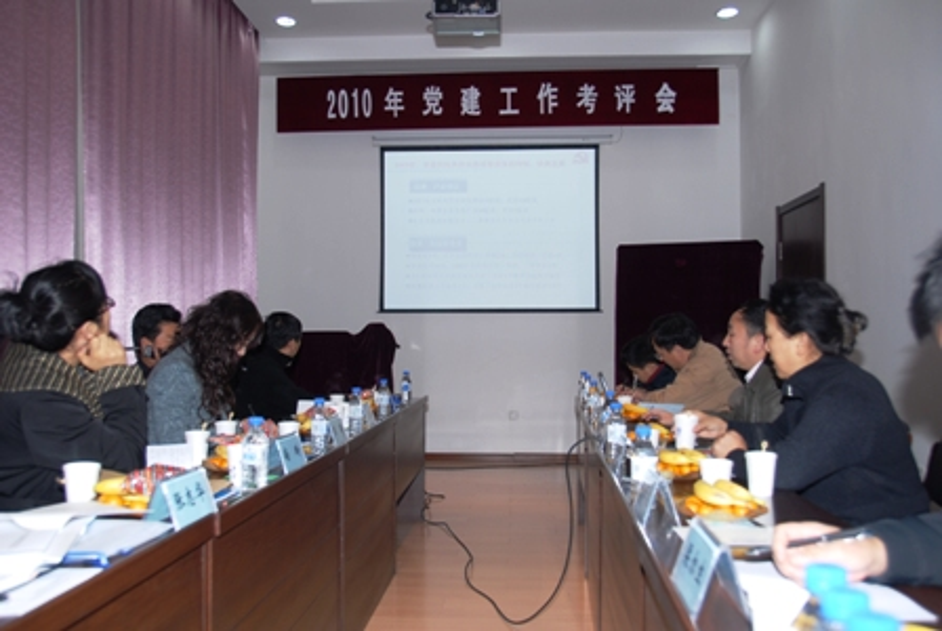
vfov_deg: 40.1
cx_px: 471
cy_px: 316
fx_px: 865
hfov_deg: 57.2
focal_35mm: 33
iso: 100
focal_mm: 22
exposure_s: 1/60
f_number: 4
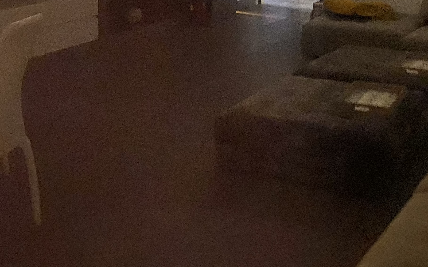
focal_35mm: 61
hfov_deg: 33.3
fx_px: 712
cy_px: -40
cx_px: 264
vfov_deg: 20.2
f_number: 1.8
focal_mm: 4.25
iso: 640
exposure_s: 1/8
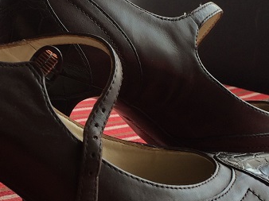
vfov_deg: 16.9
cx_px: 72
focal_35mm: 87
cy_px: 112
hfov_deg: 22.3
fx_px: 676
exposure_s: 1/60
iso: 32
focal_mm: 4.12
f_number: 2.2
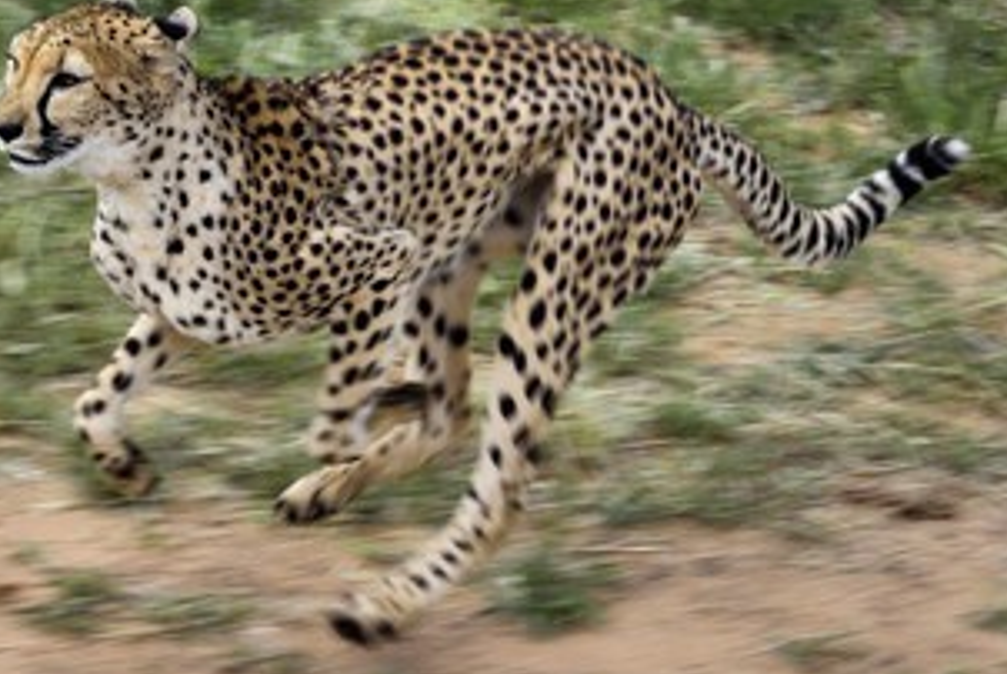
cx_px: 347
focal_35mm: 100
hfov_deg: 20.3
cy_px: 297
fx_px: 2800
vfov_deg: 13.7
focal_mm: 72
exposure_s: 1/200
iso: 800
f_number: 20
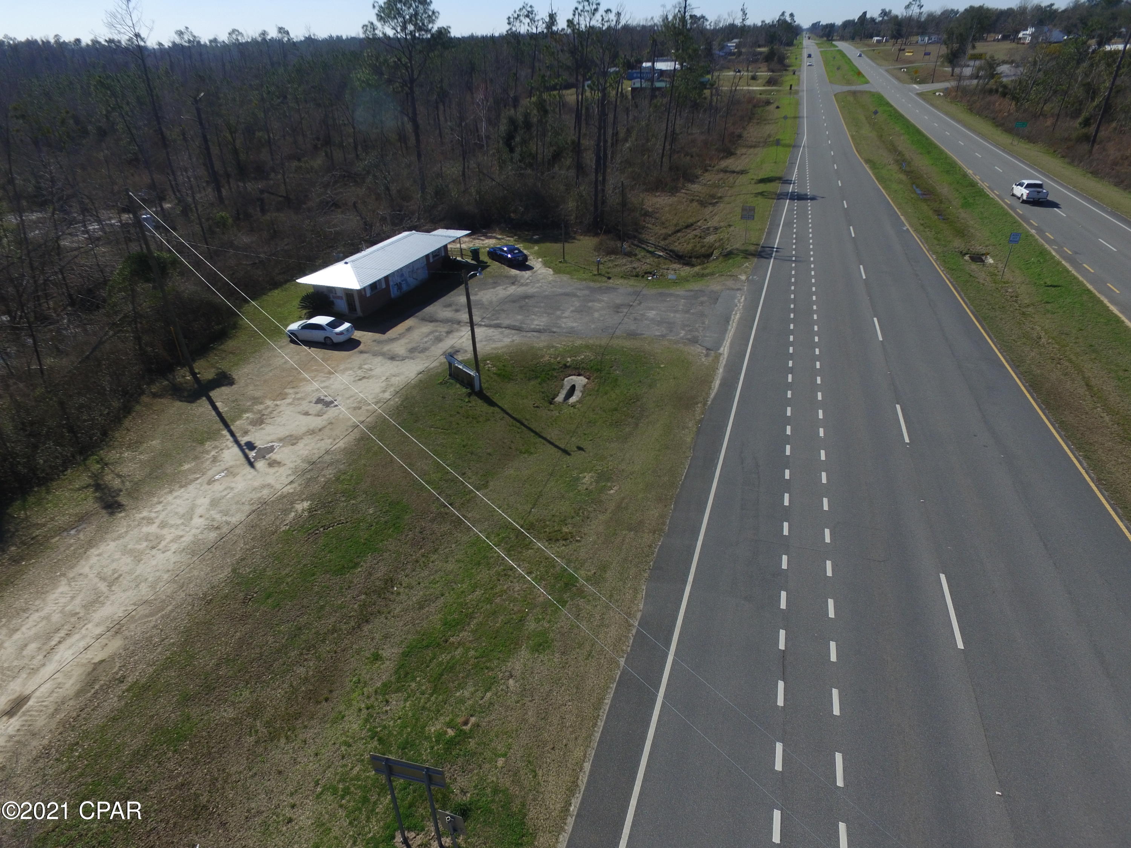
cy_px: 424
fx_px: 653
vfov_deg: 66.0
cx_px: 566
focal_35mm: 20
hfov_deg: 81.7
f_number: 2.8
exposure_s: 1/1522
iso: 100
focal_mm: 3.61
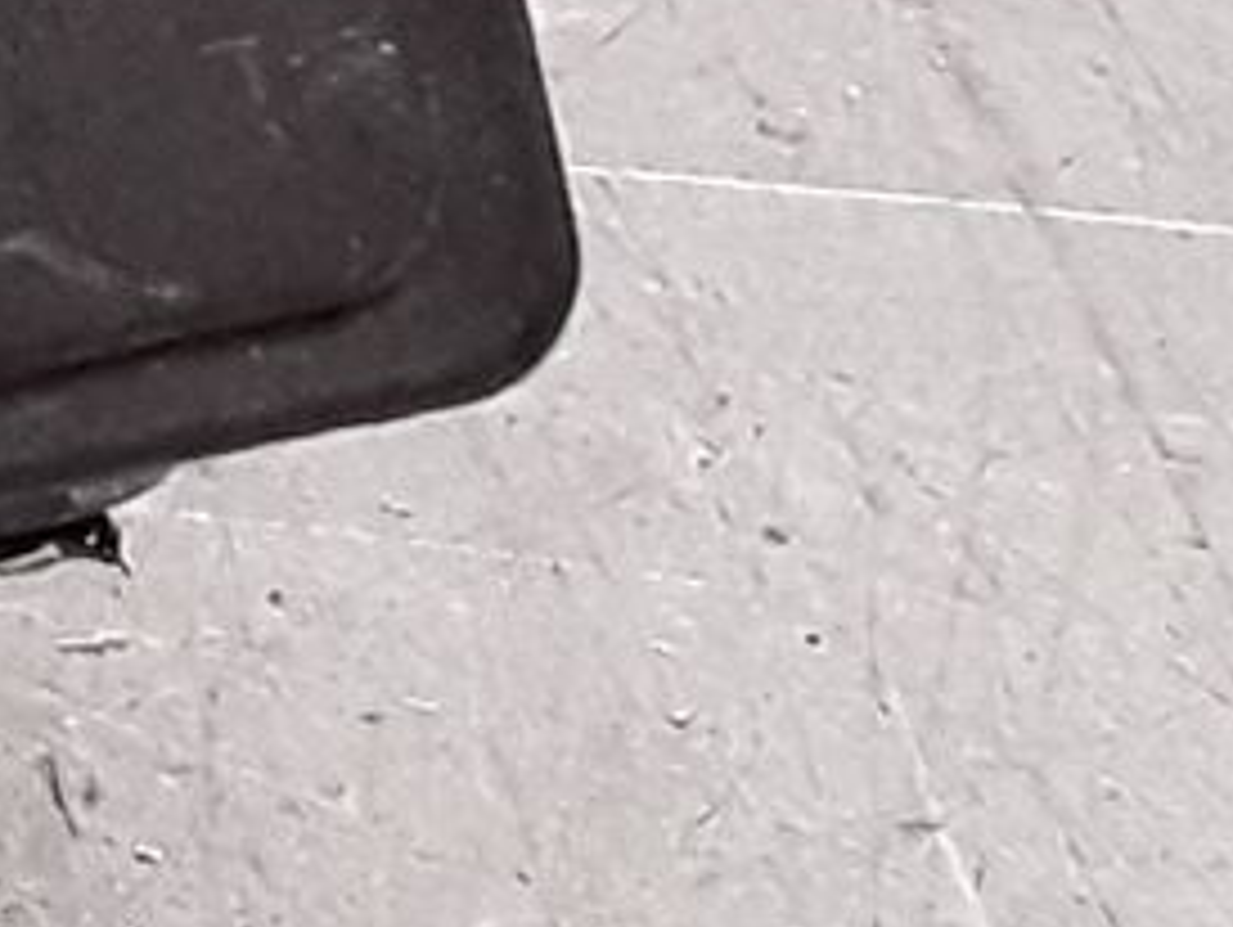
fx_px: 7451
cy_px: -783
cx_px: -1462
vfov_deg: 6.9
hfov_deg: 8.8
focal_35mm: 209
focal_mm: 2.91
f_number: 1.9
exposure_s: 1/100
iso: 100
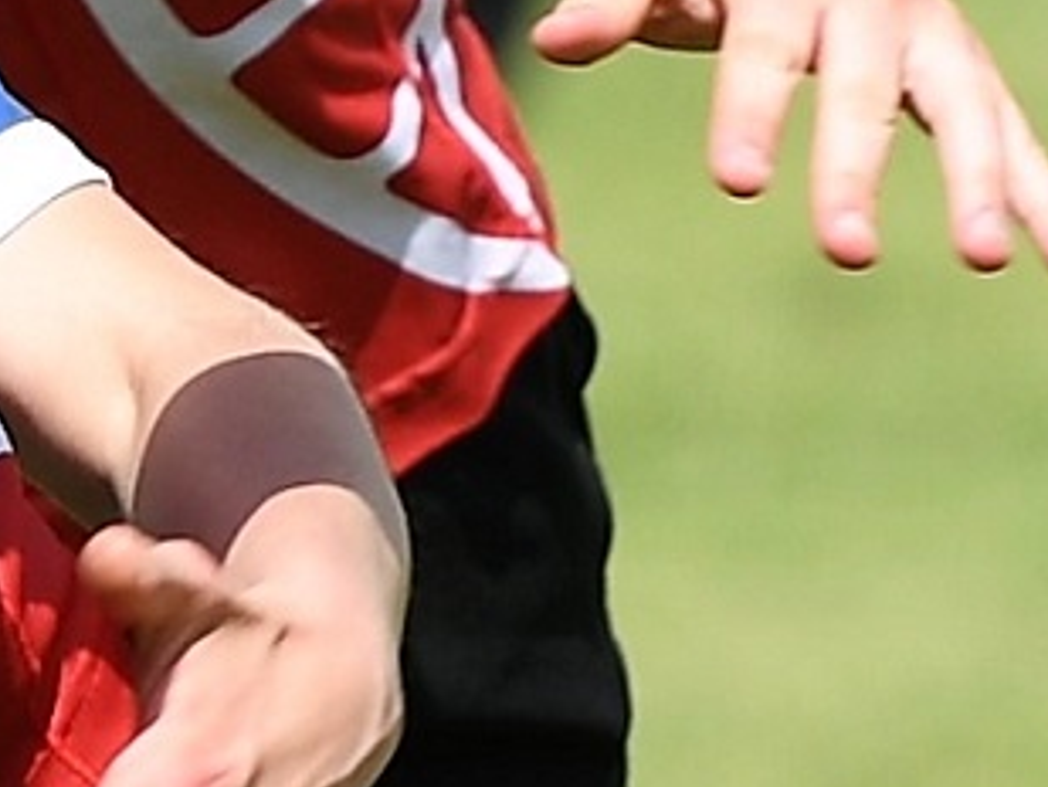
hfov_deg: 1.3
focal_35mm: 1556
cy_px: 159
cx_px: -271
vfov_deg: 1.0
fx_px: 47126
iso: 100
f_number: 4
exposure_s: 1/1000
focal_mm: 200
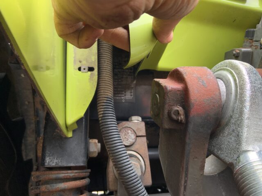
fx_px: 219
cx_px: 131
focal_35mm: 29
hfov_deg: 61.7
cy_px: 98
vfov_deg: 48.2
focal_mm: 3
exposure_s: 1/122
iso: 50
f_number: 1.8
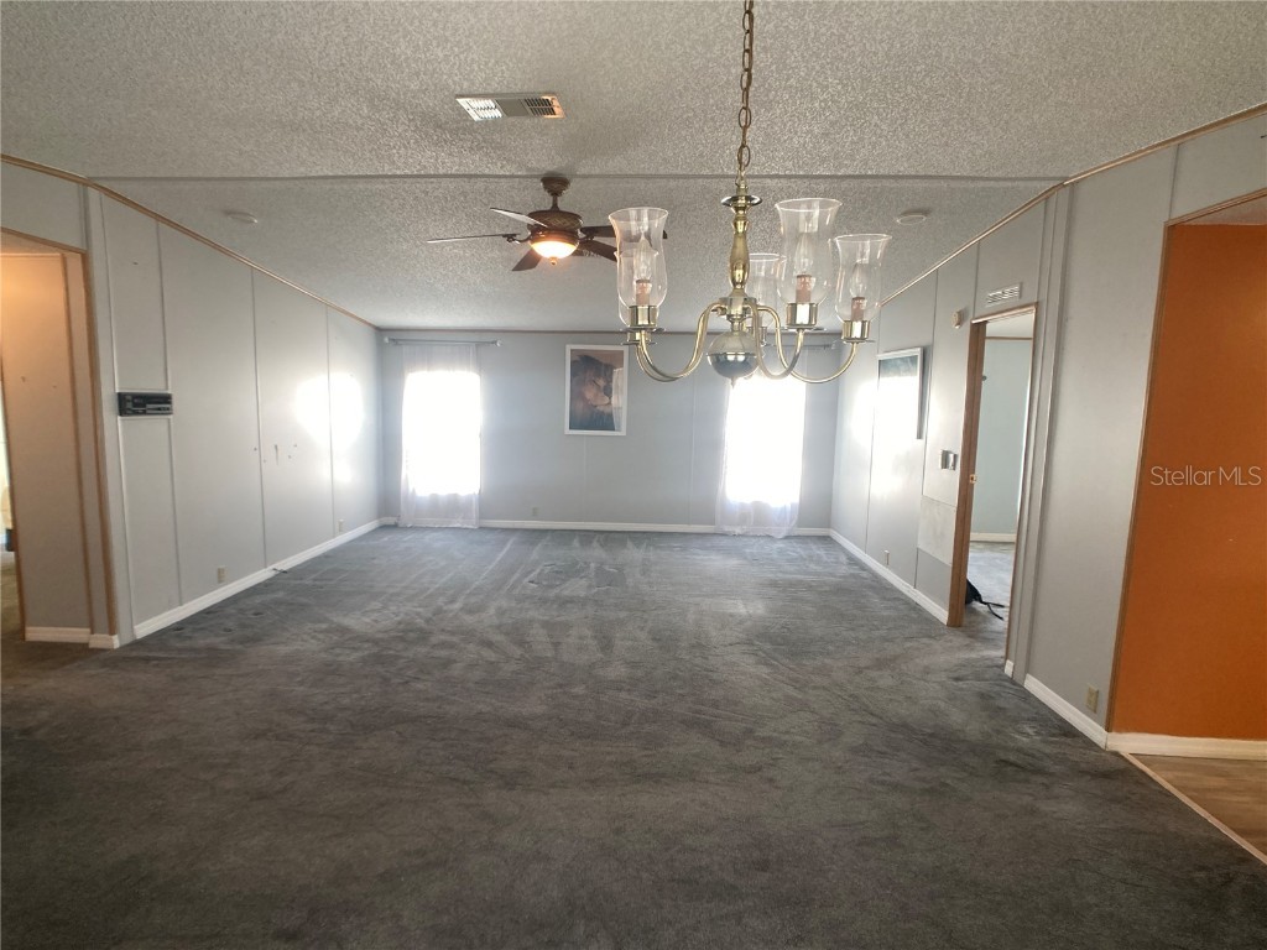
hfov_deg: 63.4
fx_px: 1025
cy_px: 475
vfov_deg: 49.7
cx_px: 634
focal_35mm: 28
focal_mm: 3.99
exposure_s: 1/61
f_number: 1.8
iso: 80
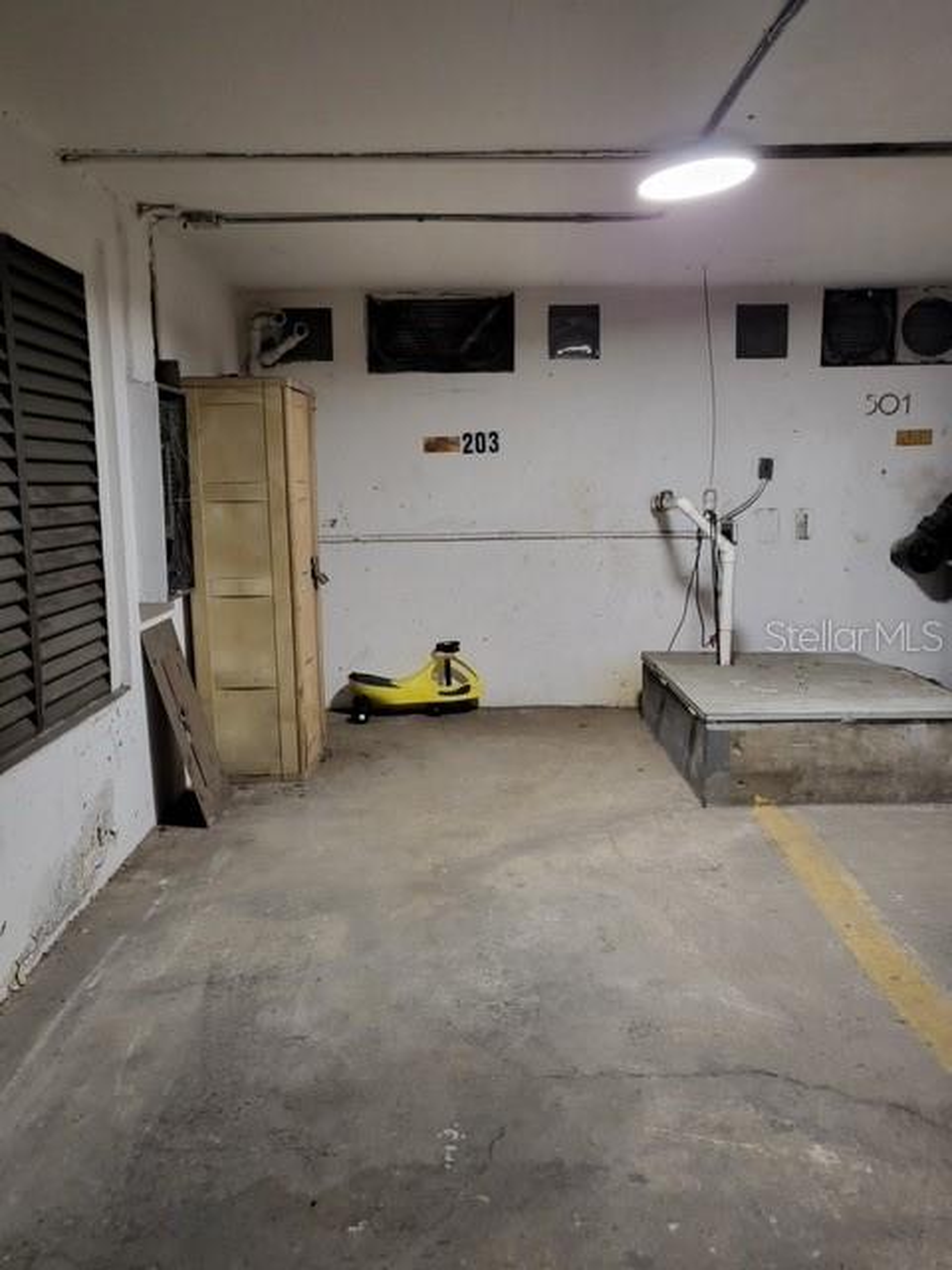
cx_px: 476
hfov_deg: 53.1
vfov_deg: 67.3
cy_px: 635
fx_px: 953
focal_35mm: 26
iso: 640
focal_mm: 4.25
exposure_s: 1/40
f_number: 1.8
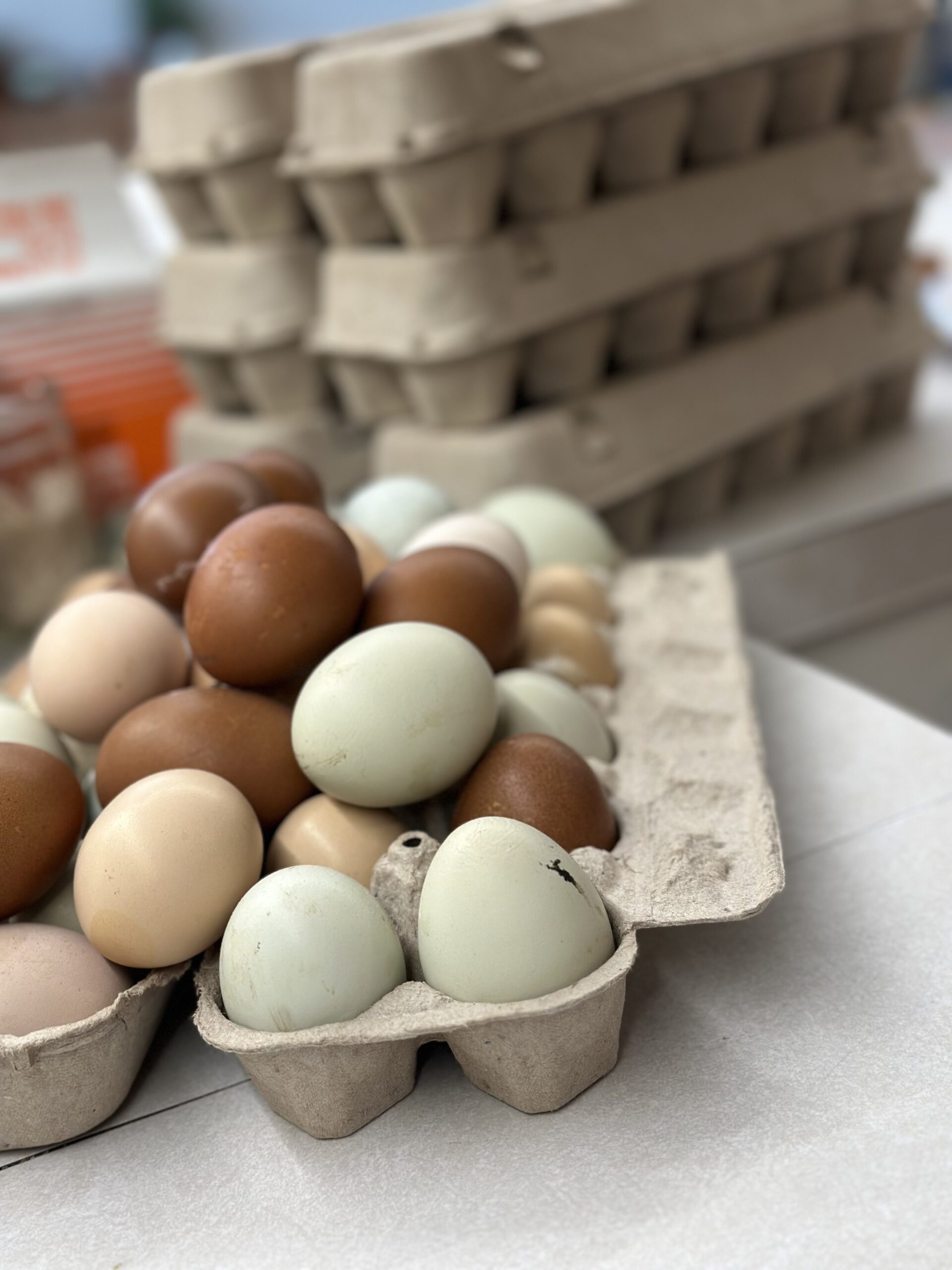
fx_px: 1760
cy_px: 635
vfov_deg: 39.7
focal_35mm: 48
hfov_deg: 30.3
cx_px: 476
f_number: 1.78
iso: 100
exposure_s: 1/100
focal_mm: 6.86
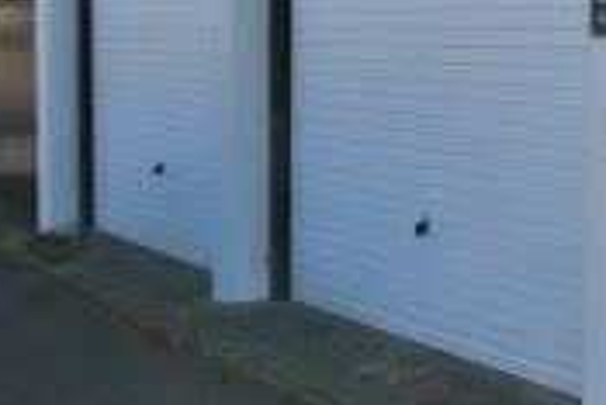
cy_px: 102
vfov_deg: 19.5
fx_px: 1168
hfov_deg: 26.2
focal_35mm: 69
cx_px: 713
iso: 100
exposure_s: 1/200
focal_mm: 17
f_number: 10
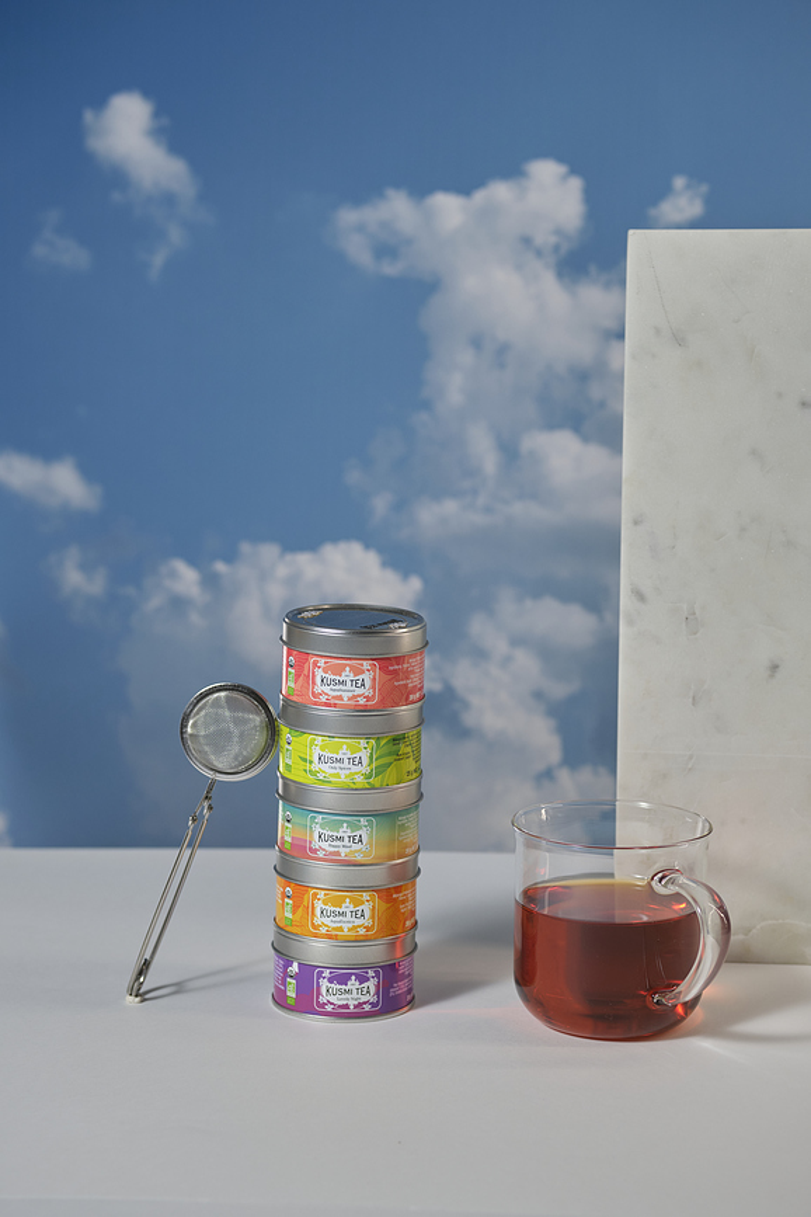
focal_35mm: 75
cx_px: 406
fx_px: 2534
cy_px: 608
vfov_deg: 27.0
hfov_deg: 18.2
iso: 400
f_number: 4
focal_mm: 50
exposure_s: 1/250
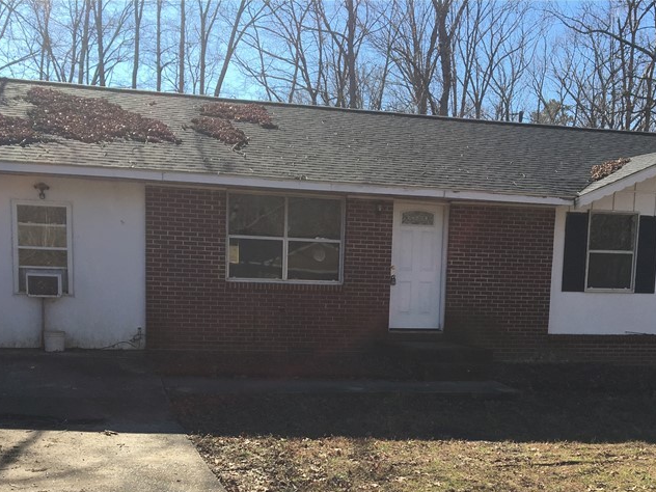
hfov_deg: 40.4
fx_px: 891
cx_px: 352
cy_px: 398
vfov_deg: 30.1
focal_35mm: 47
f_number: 2.2
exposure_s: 1/938
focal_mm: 4.15
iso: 25
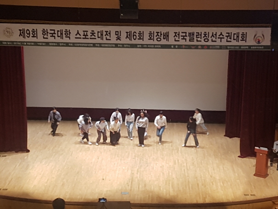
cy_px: 104
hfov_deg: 67.3
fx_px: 209
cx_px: 139
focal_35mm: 26
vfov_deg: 53.1
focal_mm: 4.2
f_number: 1.7
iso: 125
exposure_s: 1/36
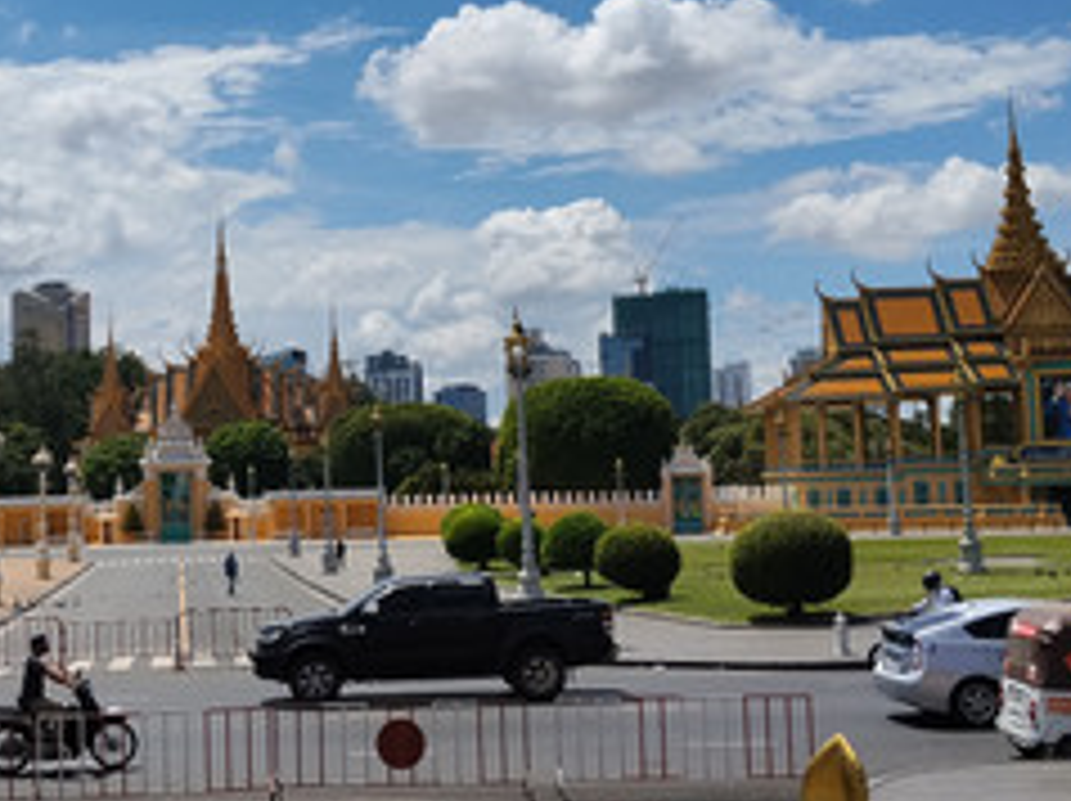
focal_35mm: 61
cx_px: 284
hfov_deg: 31.2
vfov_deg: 23.9
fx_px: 1885
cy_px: 281
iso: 50
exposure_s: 1/3501
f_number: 1.8
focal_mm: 4.22
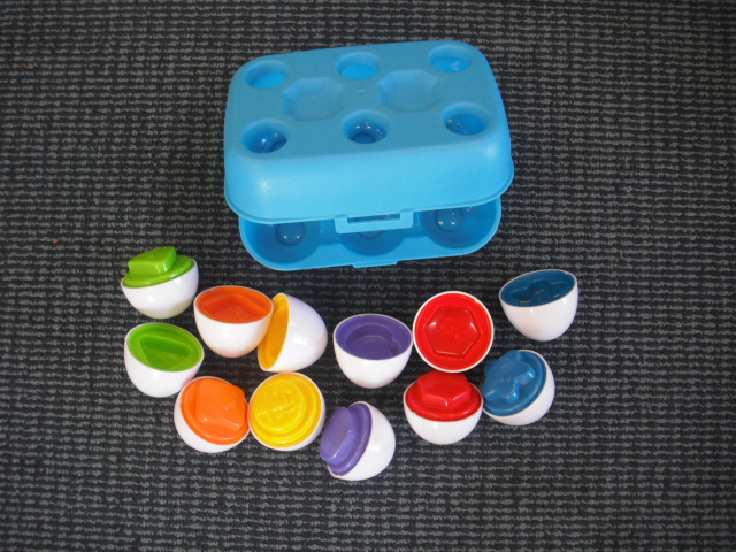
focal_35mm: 38
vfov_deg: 37.7
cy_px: 276
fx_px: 808
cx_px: 368
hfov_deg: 49.0
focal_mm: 6.2
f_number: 2.8
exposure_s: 1/60
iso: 100
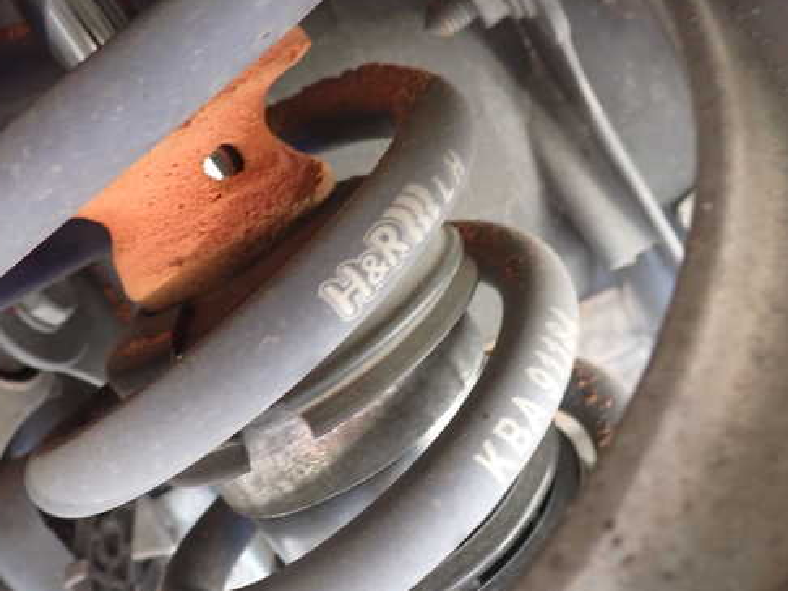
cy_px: 293
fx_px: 843
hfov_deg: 50.1
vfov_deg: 38.7
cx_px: 383
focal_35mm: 37
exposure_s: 1/30
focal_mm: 5.4
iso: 500
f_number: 2.3
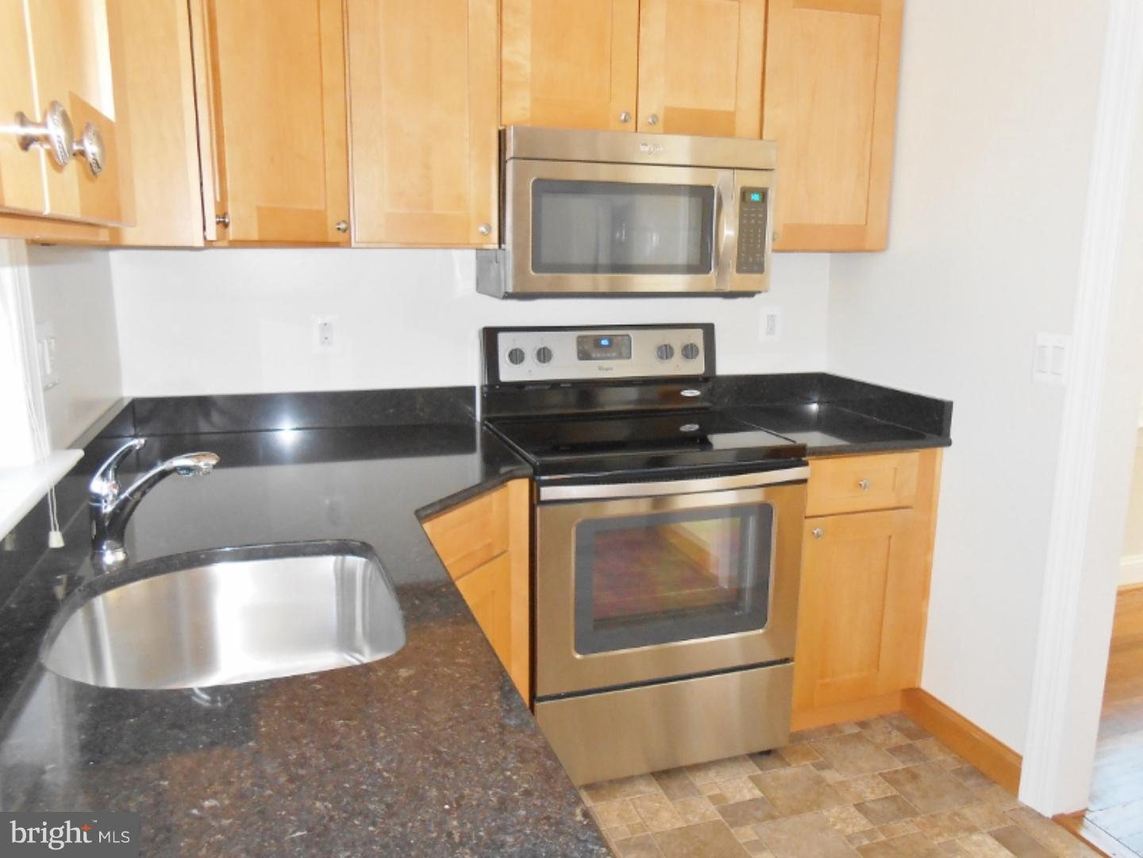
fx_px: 859
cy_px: 429
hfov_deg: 67.3
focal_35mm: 26
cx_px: 572
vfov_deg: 53.1
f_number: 3.5
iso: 250
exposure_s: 1/25
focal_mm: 4.6
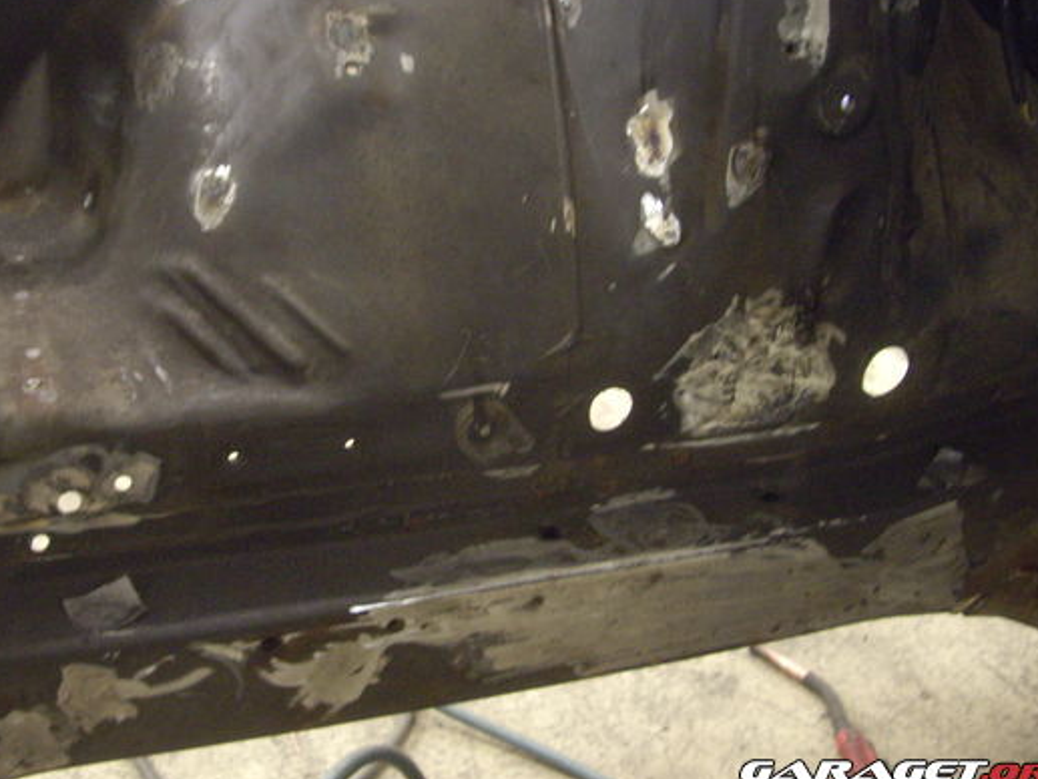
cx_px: 442
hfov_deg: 40.3
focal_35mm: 47
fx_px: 1410
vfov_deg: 30.8
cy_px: 309
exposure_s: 1/13
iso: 400
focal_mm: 7.9
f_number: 2.8
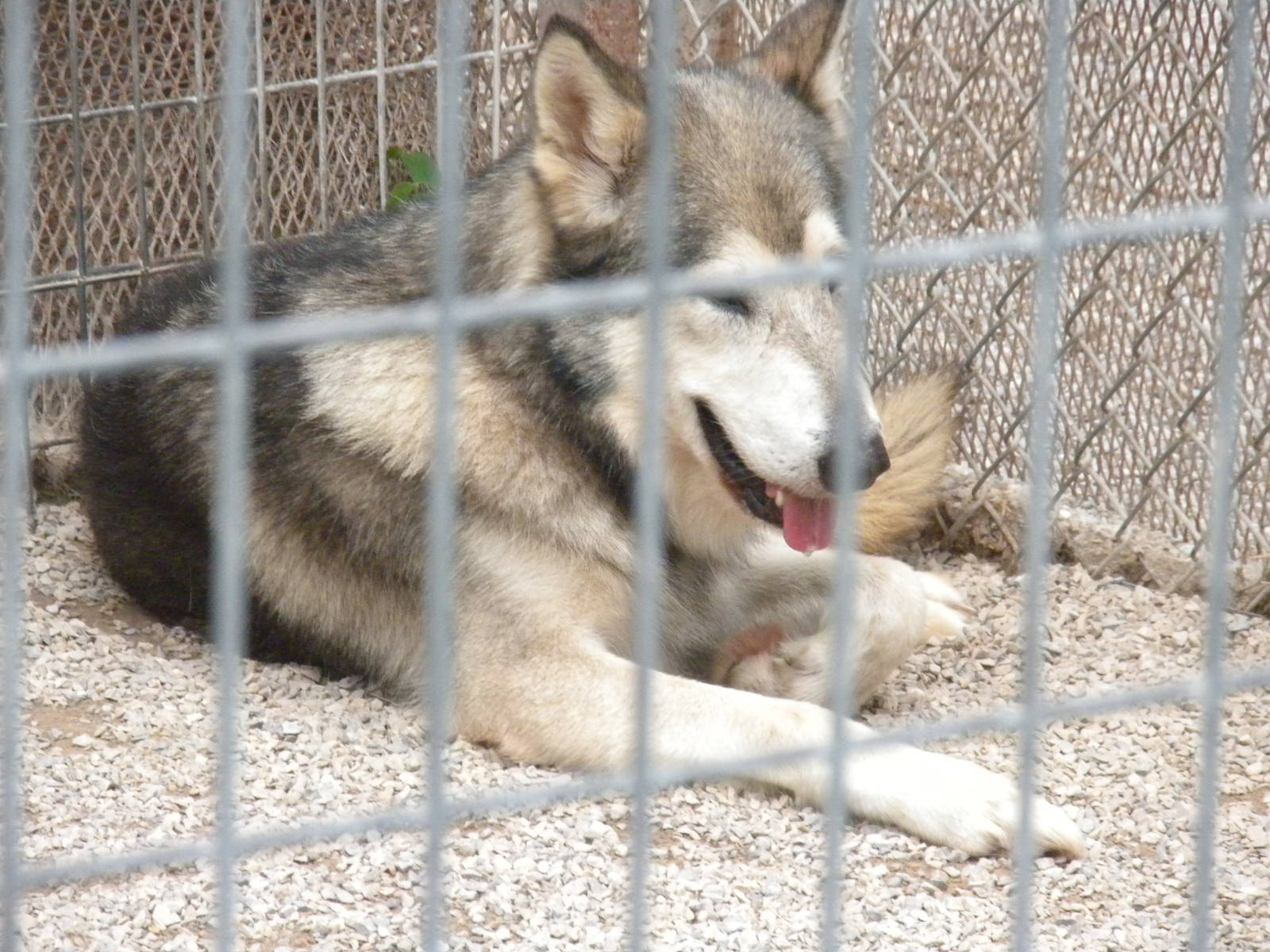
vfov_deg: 5.7
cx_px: 635
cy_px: 476
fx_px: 9539
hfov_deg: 7.6
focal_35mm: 260
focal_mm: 46.2
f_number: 5.3
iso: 458
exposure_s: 1/296
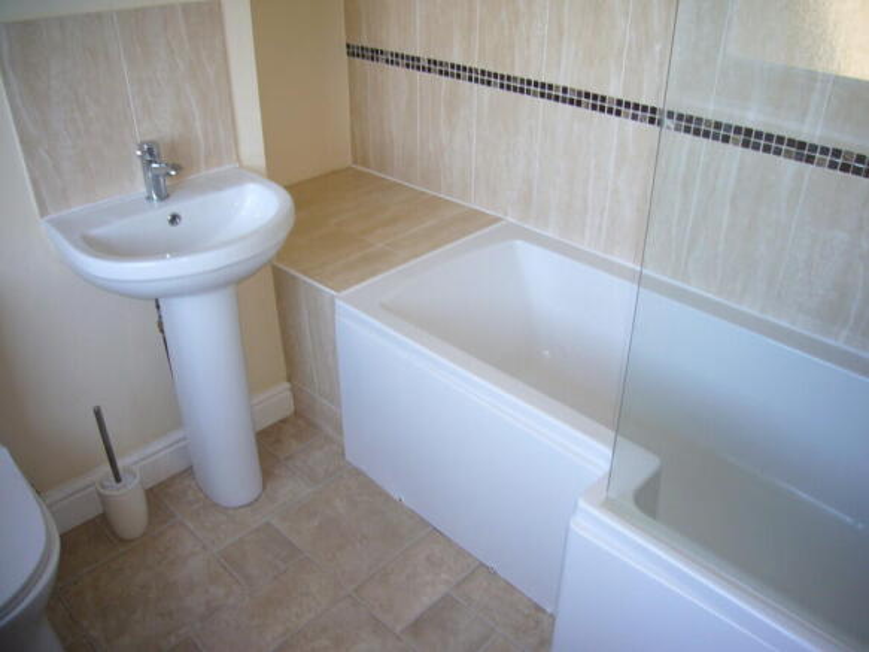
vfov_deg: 49.7
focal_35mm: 28
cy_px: 326
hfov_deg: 63.5
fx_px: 703
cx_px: 434
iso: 80
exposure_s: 1/30
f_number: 2.8
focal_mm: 4.6
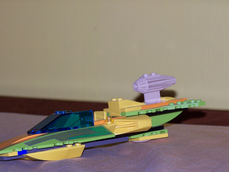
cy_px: 109
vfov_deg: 8.2
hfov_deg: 10.9
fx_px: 1197
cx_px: 95
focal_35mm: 181
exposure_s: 1/90
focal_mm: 23.1
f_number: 3.2
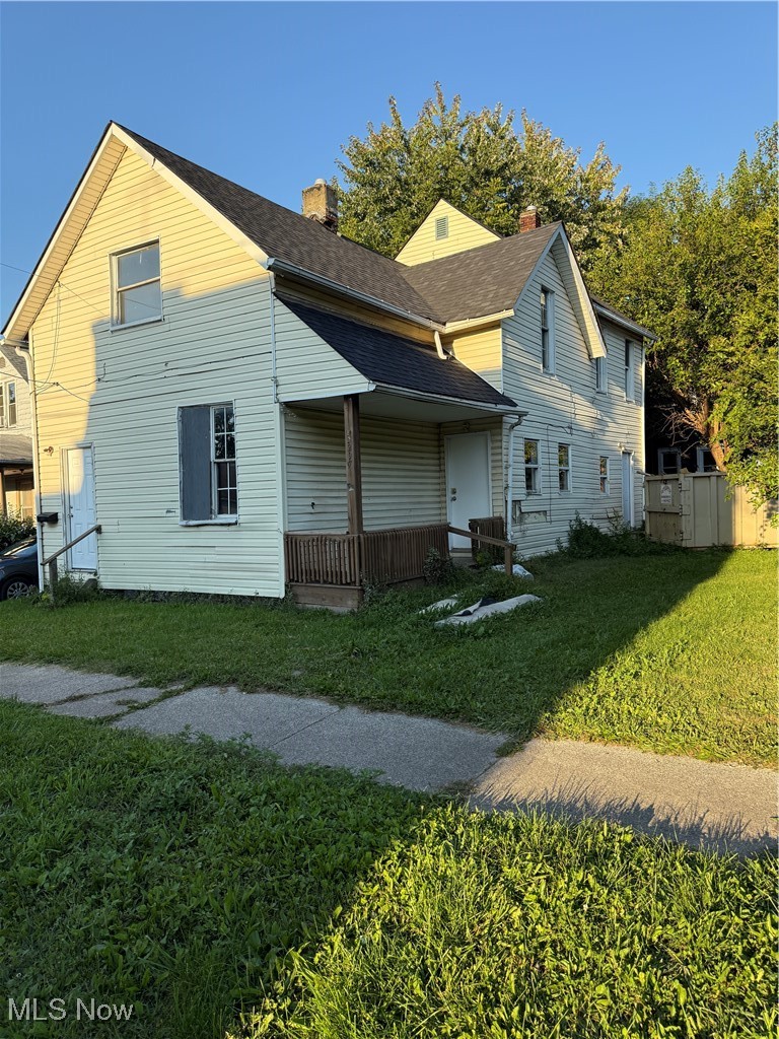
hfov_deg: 56.8
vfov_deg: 71.6
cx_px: 390
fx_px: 720
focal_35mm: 24
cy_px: 520
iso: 100
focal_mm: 6.76
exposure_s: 1/1727
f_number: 1.78
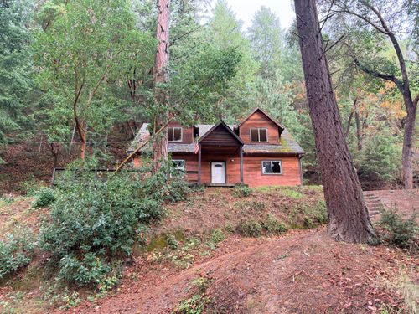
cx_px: 210
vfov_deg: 56.8
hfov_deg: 71.6
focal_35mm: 24
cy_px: 157
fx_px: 291
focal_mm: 6.76
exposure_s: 1/121
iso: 125
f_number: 1.78
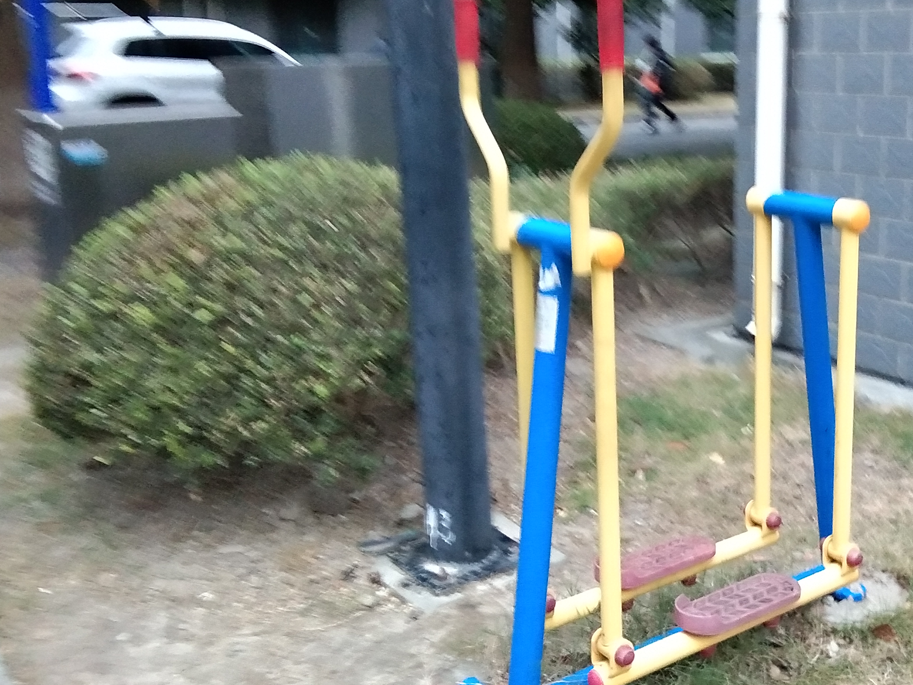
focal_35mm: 50
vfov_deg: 29.1
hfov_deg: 37.1
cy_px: 290
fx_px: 1319
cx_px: 707
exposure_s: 1/25
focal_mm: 3.69
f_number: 2.2
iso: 640
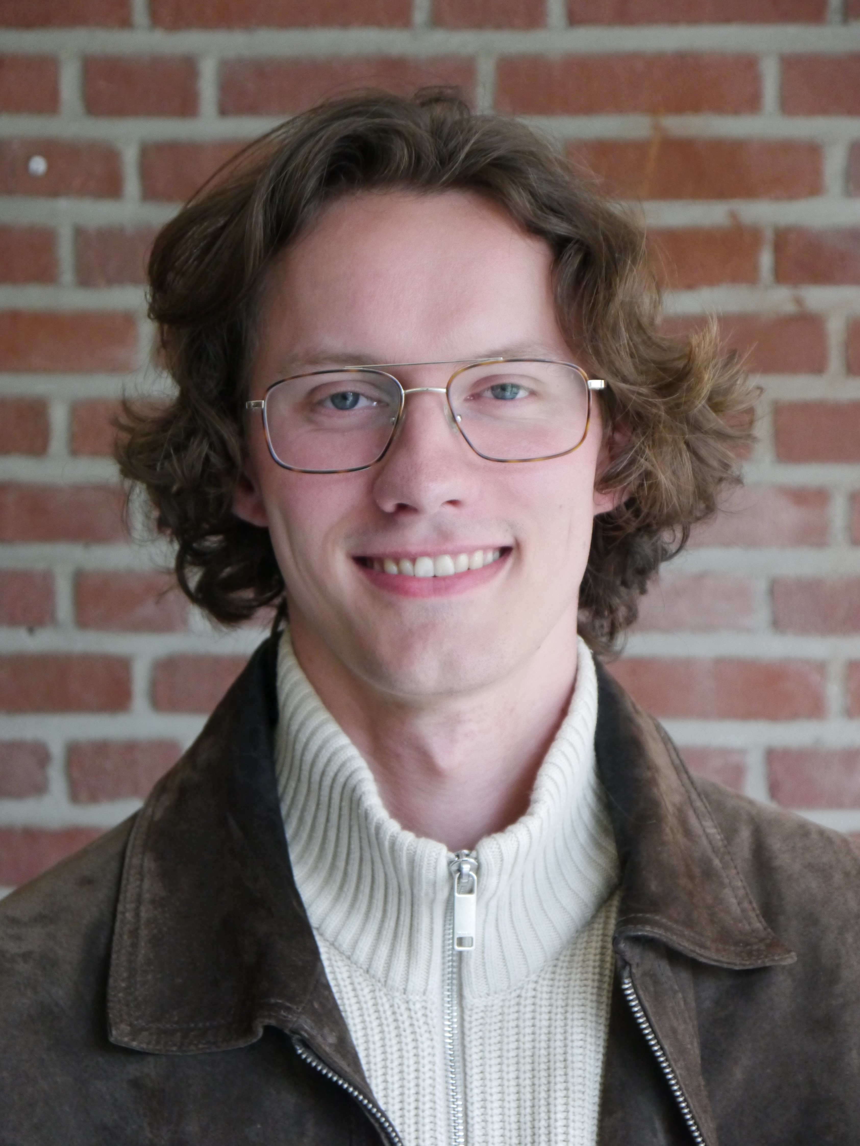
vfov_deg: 25.0
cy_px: 573
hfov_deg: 18.9
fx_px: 2583
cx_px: 430
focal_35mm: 78
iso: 1250
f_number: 5.5
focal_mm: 39
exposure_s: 1/80
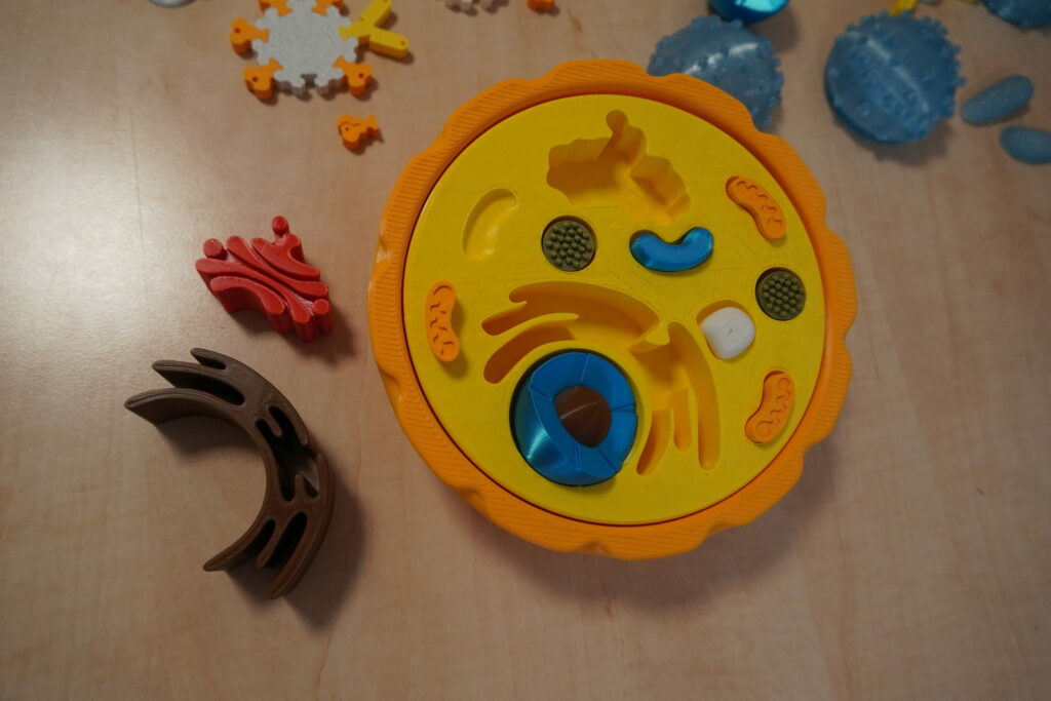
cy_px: 350
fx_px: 788
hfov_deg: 67.4
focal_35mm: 27
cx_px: 526
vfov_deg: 47.9
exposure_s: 1/160
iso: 1000
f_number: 4
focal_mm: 18
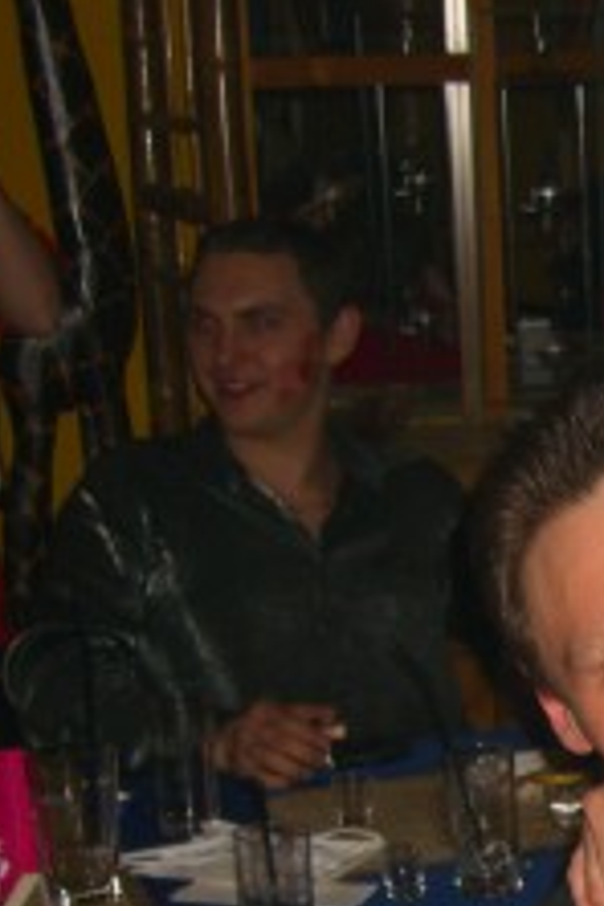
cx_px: 967
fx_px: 2693
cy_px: 877
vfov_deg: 18.7
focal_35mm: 107
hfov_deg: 12.1
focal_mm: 7.9
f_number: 2.8
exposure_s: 1/60
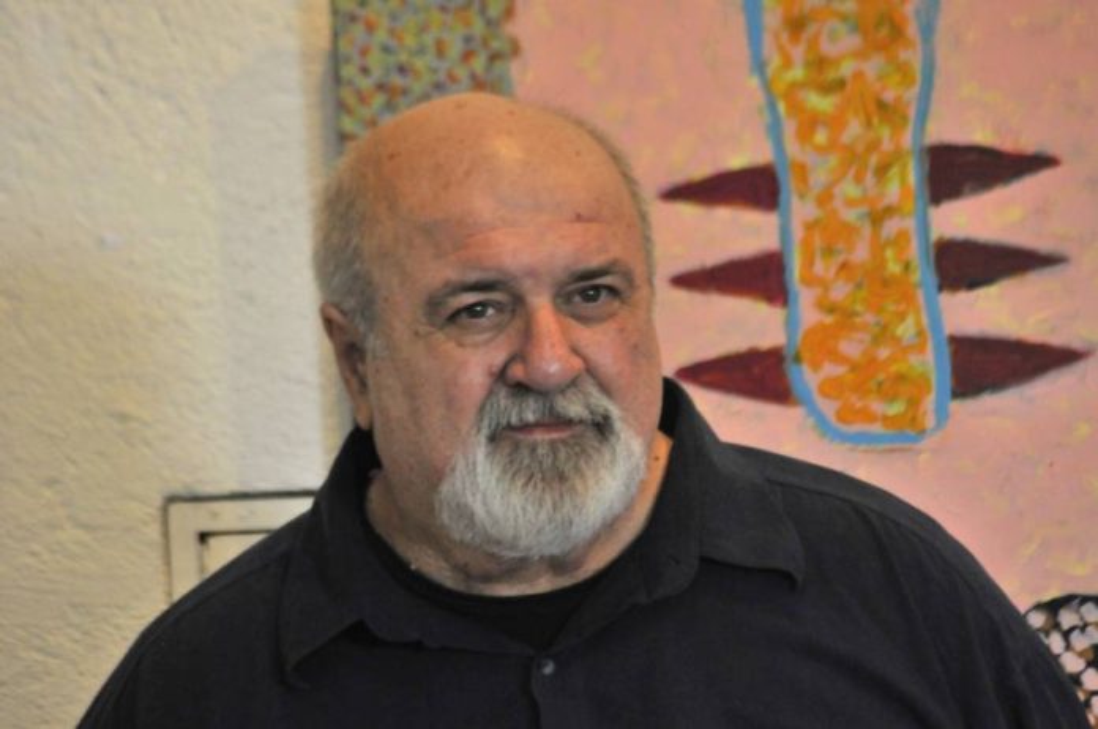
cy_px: 364
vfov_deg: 4.6
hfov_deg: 6.9
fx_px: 9137
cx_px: 549
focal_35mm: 300
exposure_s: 1/200
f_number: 4.8
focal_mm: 200
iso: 1600
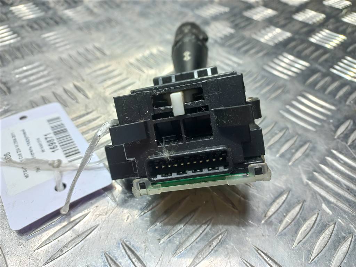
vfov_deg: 54.9
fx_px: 257
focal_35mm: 25
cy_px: 134
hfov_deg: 69.4
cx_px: 178
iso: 50
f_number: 1.8
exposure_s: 1/50
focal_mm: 4.6
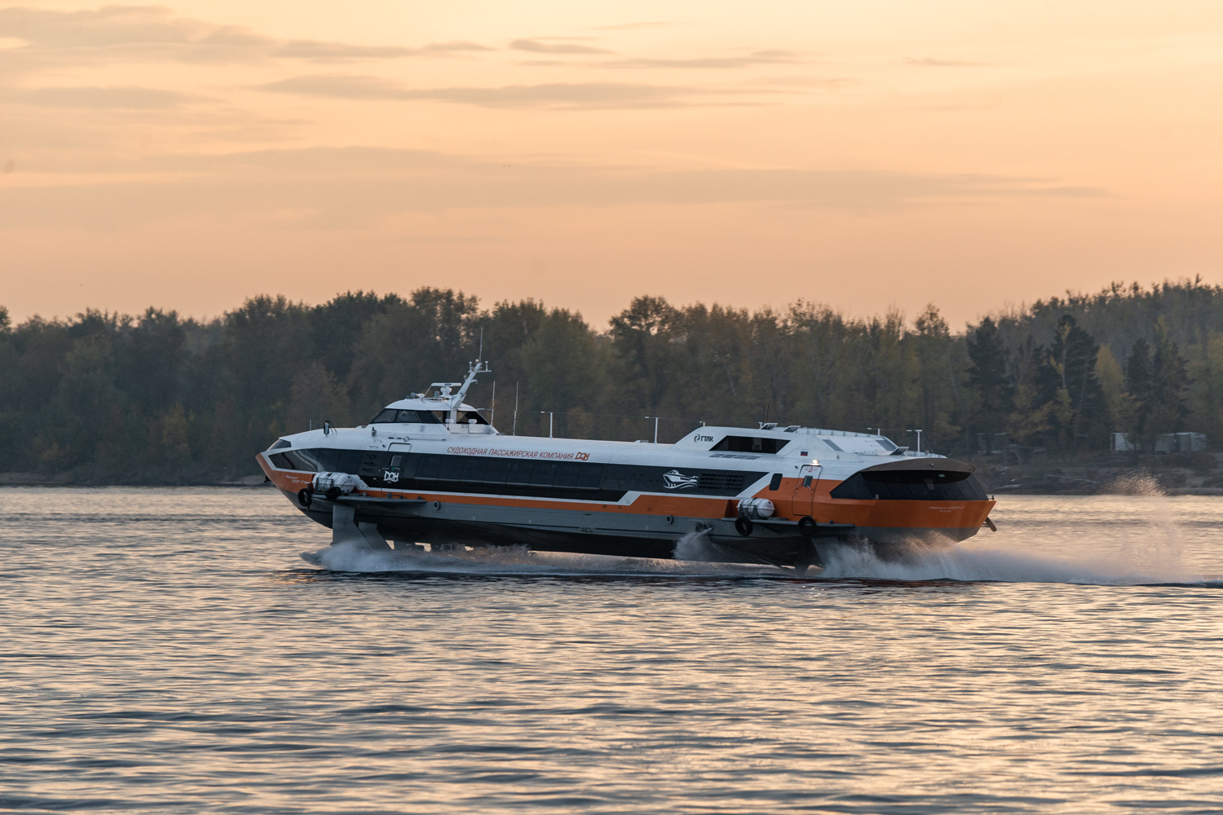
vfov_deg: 3.6
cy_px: 408
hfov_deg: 5.4
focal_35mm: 380
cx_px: 612
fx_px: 12908
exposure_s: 1/250
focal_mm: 380
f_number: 6.3
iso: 640
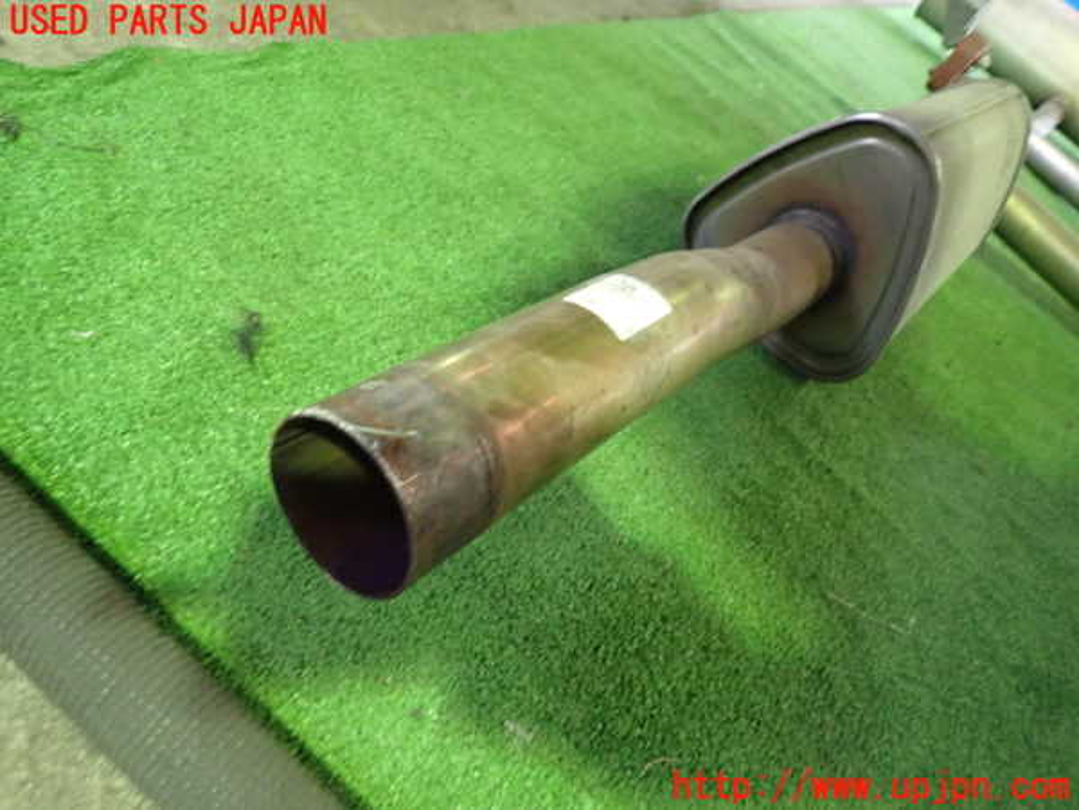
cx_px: 540
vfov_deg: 54.9
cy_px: 405
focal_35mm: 25
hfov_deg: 69.4
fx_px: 779
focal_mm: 4.5
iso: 800
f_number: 2
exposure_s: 1/30
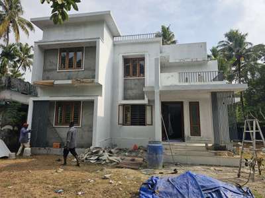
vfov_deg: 58.9
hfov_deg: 73.9
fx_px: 176
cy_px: 99
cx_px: 132
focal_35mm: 23
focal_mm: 6.3
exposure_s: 1/609
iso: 10
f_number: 1.7
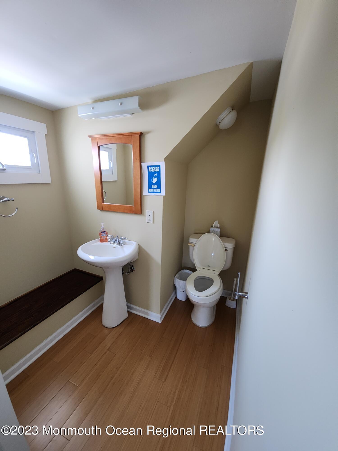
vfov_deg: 106.2
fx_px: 169
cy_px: 226
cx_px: 169
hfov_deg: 89.9
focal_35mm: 13
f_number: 2.2
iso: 320
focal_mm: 2.2
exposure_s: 1/30
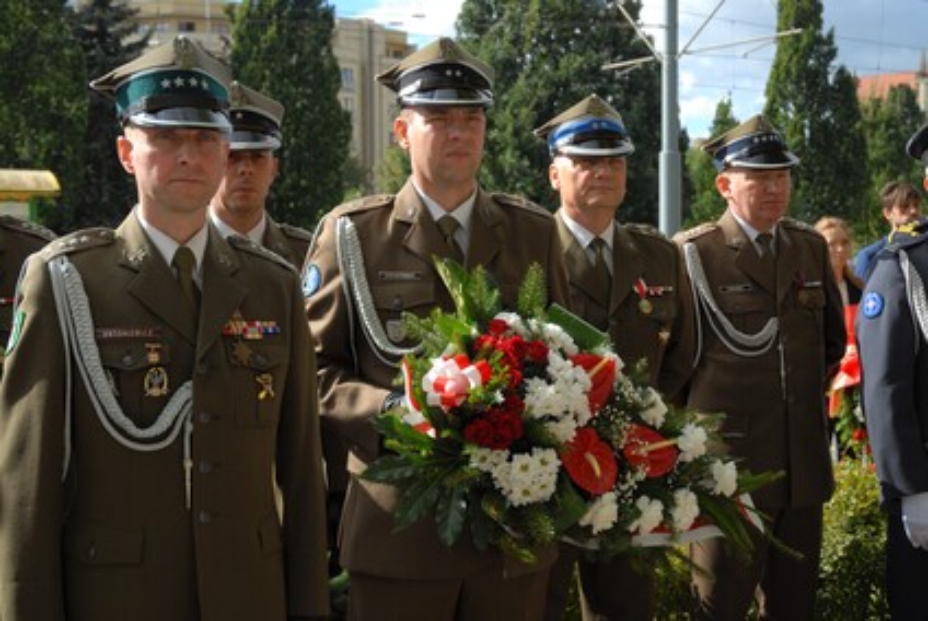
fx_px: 1471
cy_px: 310
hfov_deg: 35.0
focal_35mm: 57
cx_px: 464
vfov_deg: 23.9
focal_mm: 38
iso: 200
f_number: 5.6
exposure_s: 1/500
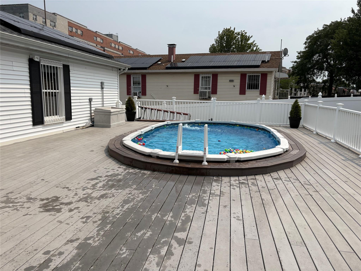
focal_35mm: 26
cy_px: 136
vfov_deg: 53.1
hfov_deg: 67.3
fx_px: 271
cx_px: 180
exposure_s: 1/6993
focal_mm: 5.96
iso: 50
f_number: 1.6
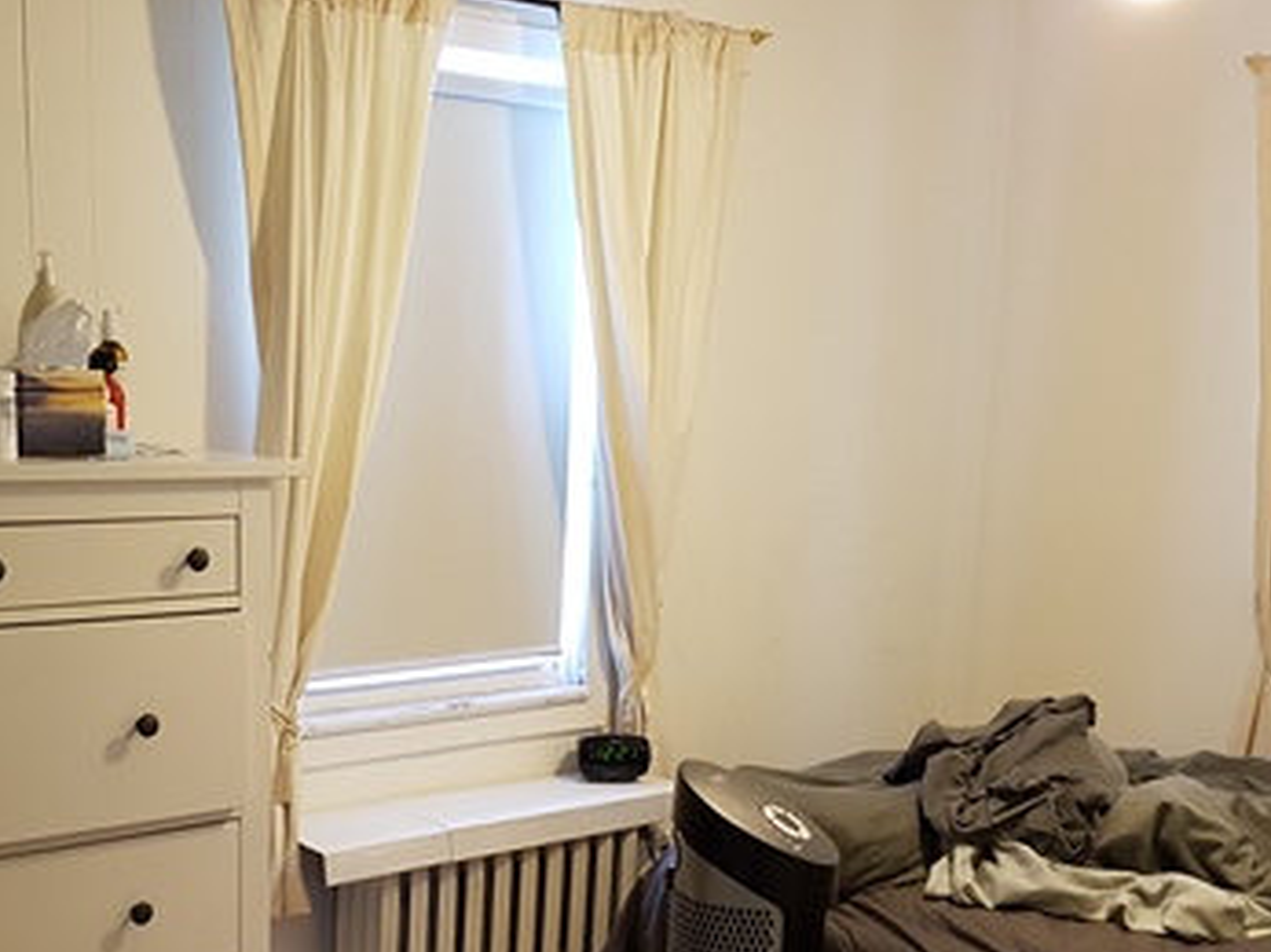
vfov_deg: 29.6
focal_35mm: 48
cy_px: 754
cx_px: 370
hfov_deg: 38.9
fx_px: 1762
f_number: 1.7
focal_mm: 4.2
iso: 250
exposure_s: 1/17
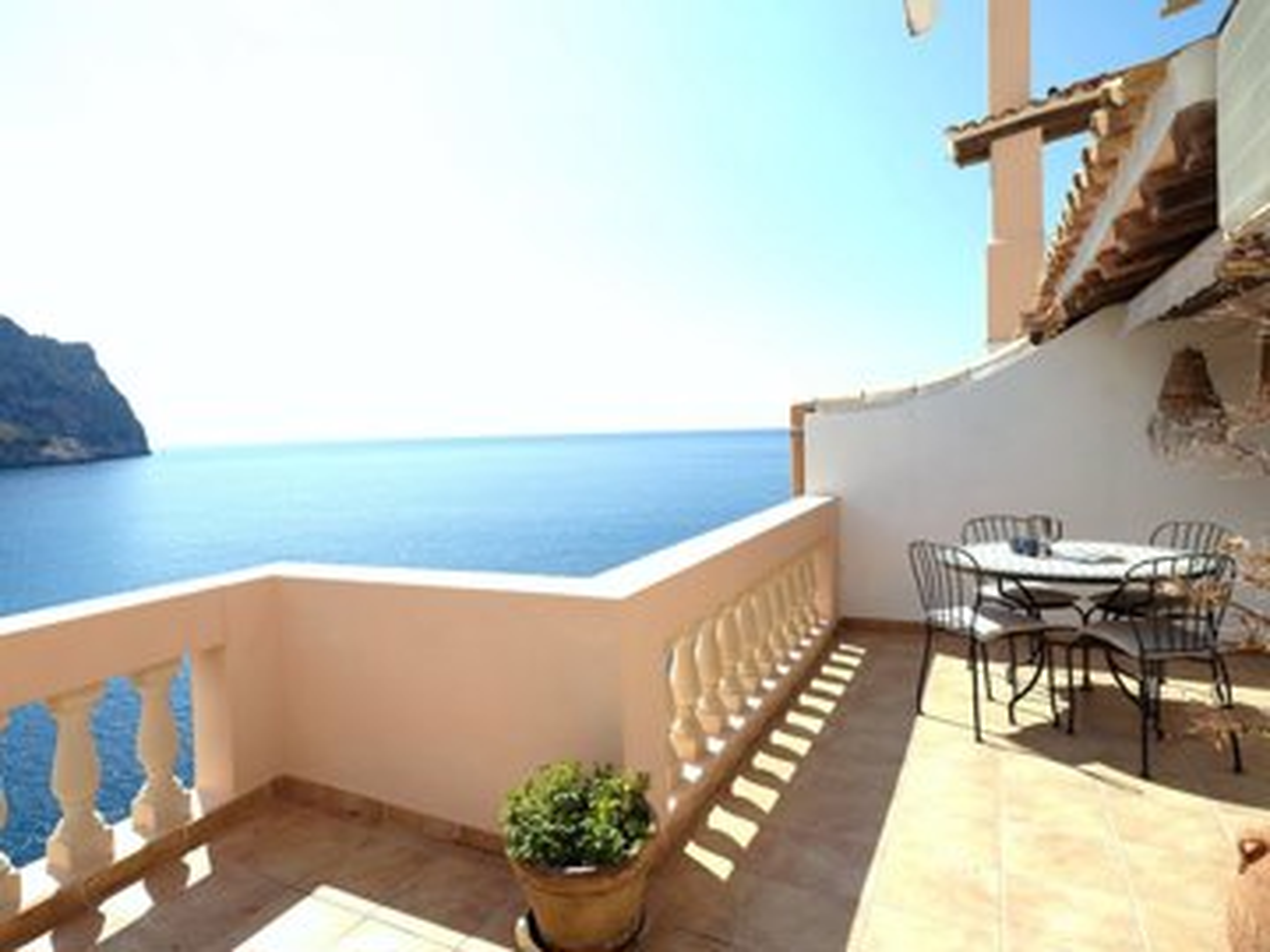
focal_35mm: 18
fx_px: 660
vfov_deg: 71.6
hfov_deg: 87.8
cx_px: 635
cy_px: 476
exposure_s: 1/50
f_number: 11
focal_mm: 23
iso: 50
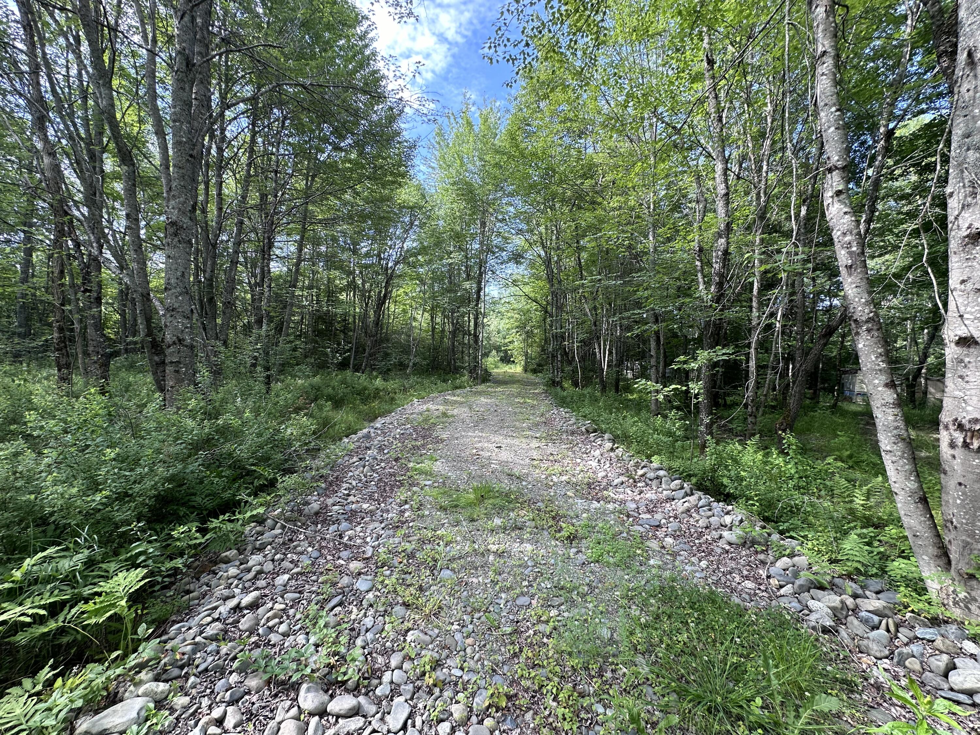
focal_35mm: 14
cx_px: 490
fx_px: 396
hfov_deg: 102.1
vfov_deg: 85.7
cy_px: 368
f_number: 2.2
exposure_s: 1/196
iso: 40
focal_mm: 2.22
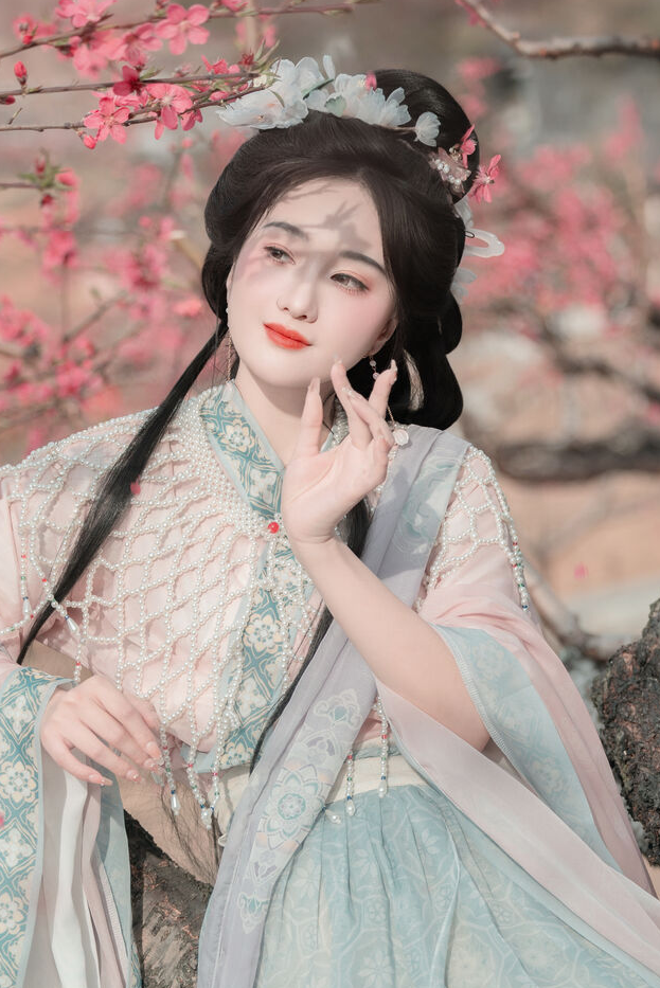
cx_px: 445
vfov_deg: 15.3
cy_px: 734
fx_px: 3653
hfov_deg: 10.3
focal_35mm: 133
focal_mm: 70
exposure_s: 1/1000
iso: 50
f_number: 2.8
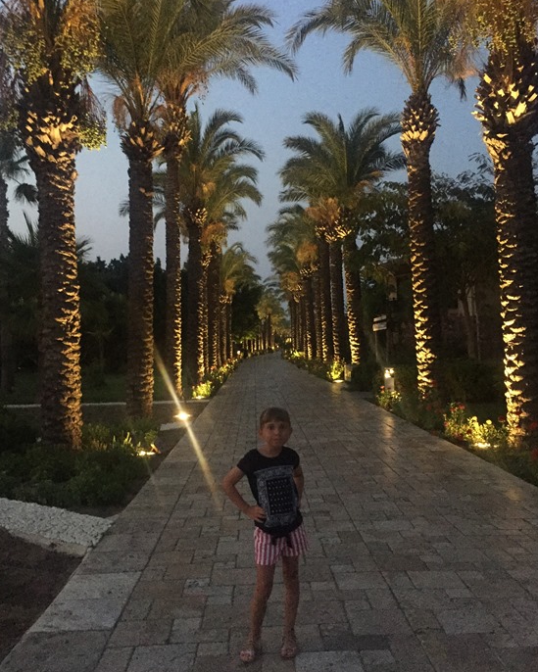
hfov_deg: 44.5
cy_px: 319
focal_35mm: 33
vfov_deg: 54.2
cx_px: 255
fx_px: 657
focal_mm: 4.15
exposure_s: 1/17
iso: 400
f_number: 2.2
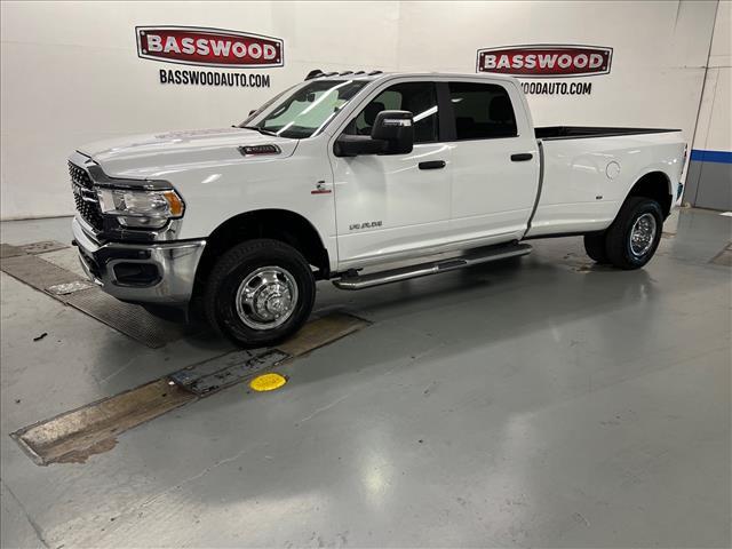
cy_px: 274
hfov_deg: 67.3
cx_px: 366
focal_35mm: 26
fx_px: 550
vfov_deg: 53.1
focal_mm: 5.7
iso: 125
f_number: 1.5
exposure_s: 1/60
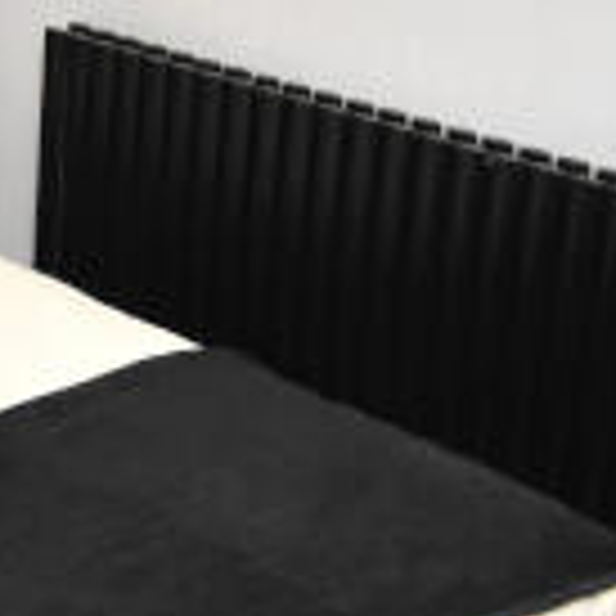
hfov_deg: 17.6
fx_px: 1913
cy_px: 277
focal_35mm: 95
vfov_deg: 18.3
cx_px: -76
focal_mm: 10
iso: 2200
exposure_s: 1/125
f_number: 3.5
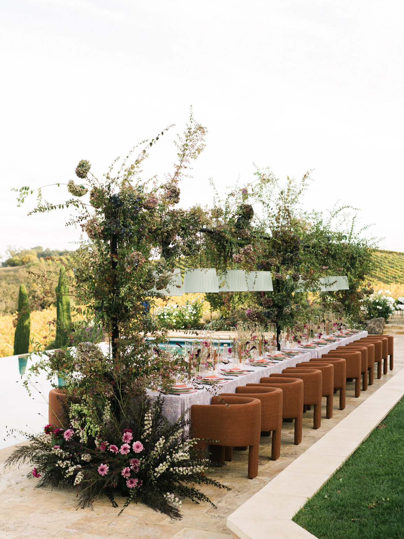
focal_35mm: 39
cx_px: 199
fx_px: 607
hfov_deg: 36.8
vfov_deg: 47.8
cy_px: 243
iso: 250
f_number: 3.5
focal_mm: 35
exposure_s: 1/500
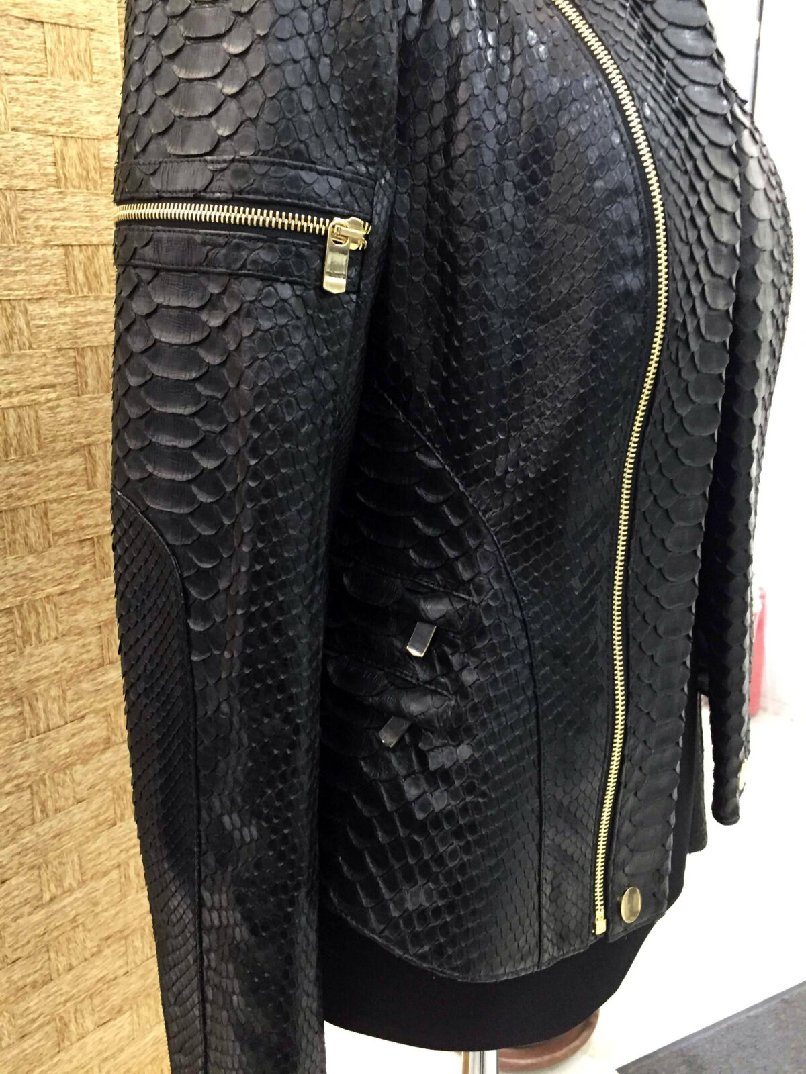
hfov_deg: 48.2
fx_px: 900
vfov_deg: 61.7
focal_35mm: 29
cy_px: 537
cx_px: 403
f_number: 2.2
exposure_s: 1/35
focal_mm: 4.15
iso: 250
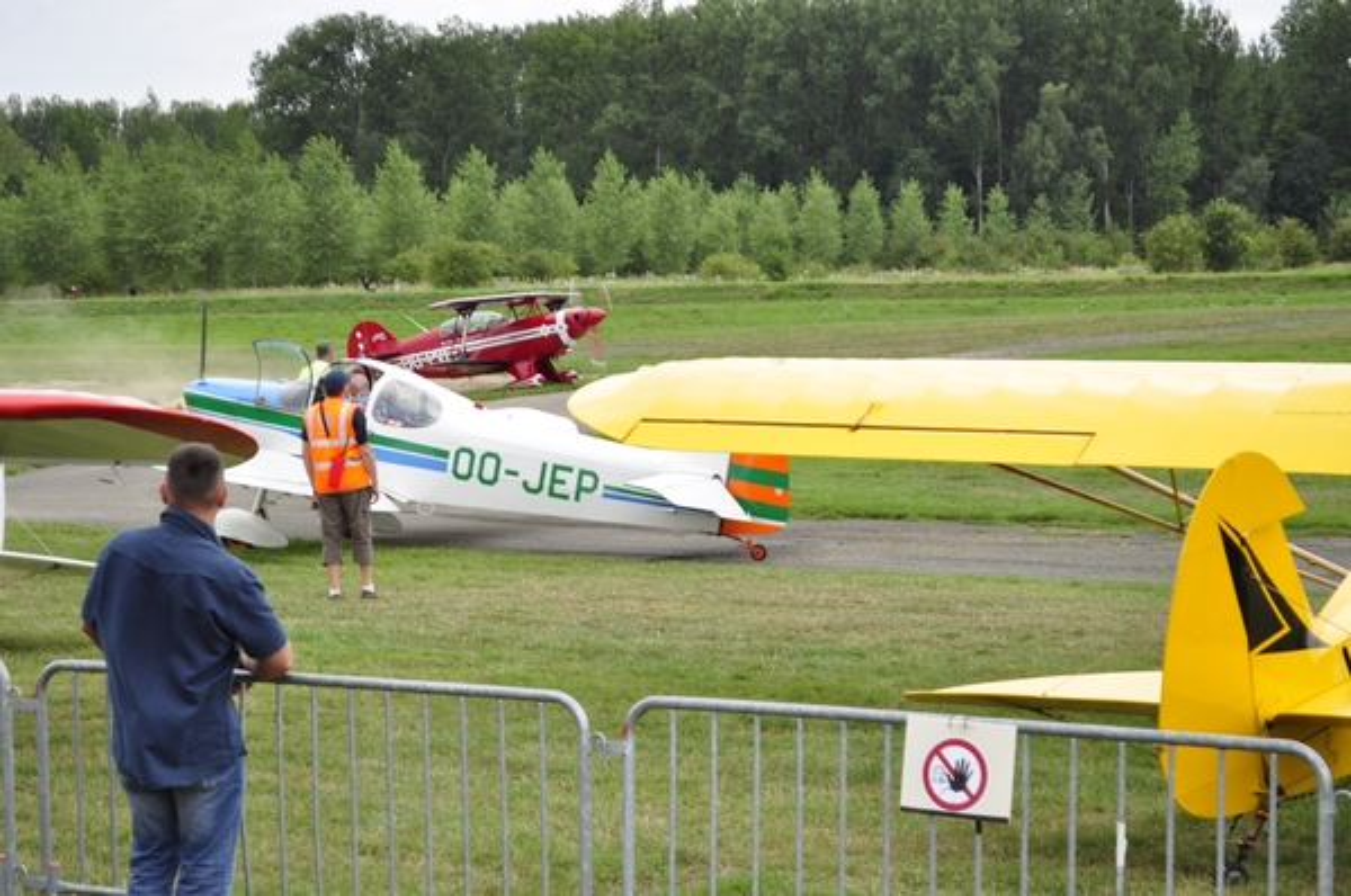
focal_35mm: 82
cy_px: 448
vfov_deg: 16.5
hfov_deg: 24.7
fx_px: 3091
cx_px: 676
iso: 200
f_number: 7.1
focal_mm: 55
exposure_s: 1/200
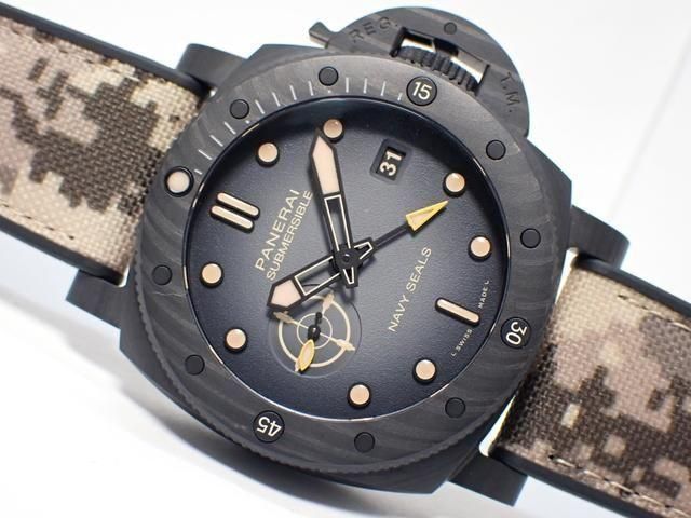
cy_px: 259
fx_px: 1537
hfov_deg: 25.3
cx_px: 346
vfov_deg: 19.1
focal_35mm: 77
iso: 400
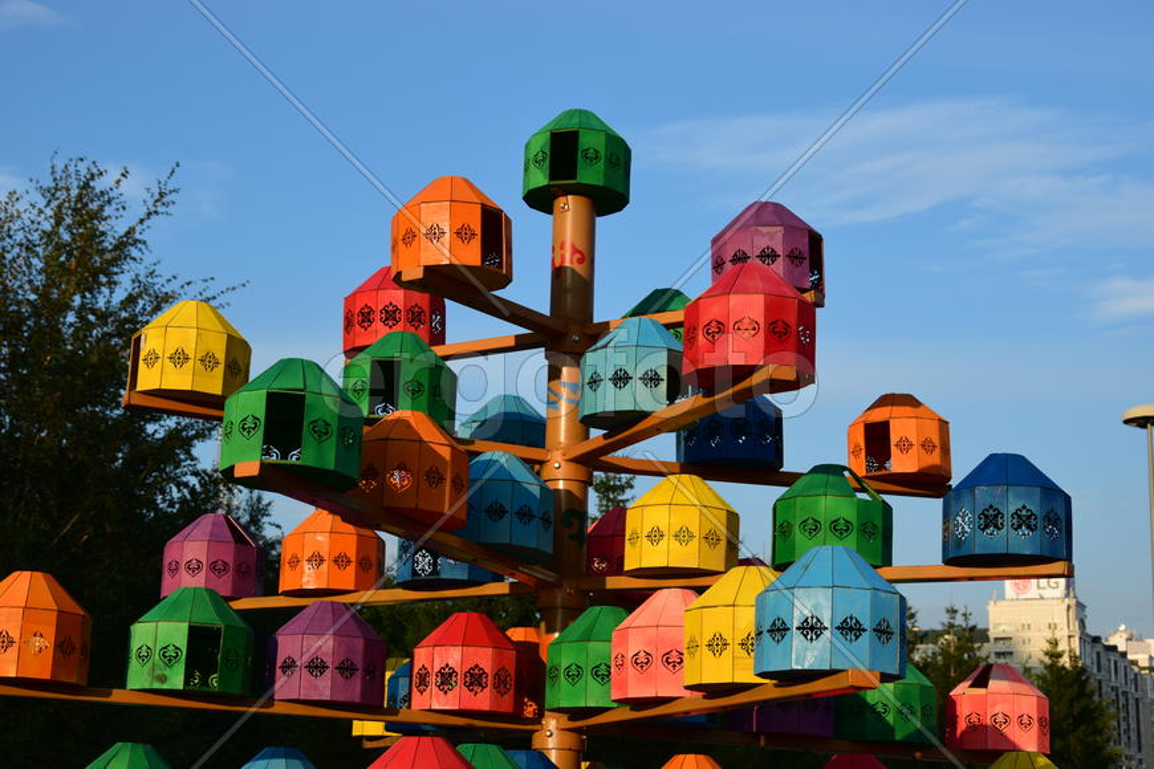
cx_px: 577
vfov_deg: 22.6
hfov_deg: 33.4
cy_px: 384
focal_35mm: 60
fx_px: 1923
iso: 100
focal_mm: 40
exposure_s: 1/125
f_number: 9
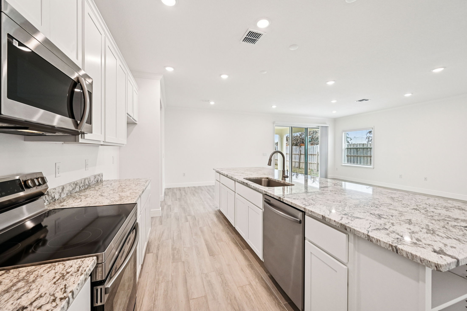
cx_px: 234
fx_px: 182
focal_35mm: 14
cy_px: 156
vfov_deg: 81.2
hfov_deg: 104.3
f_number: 8
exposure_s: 1/125
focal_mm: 14
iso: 1000
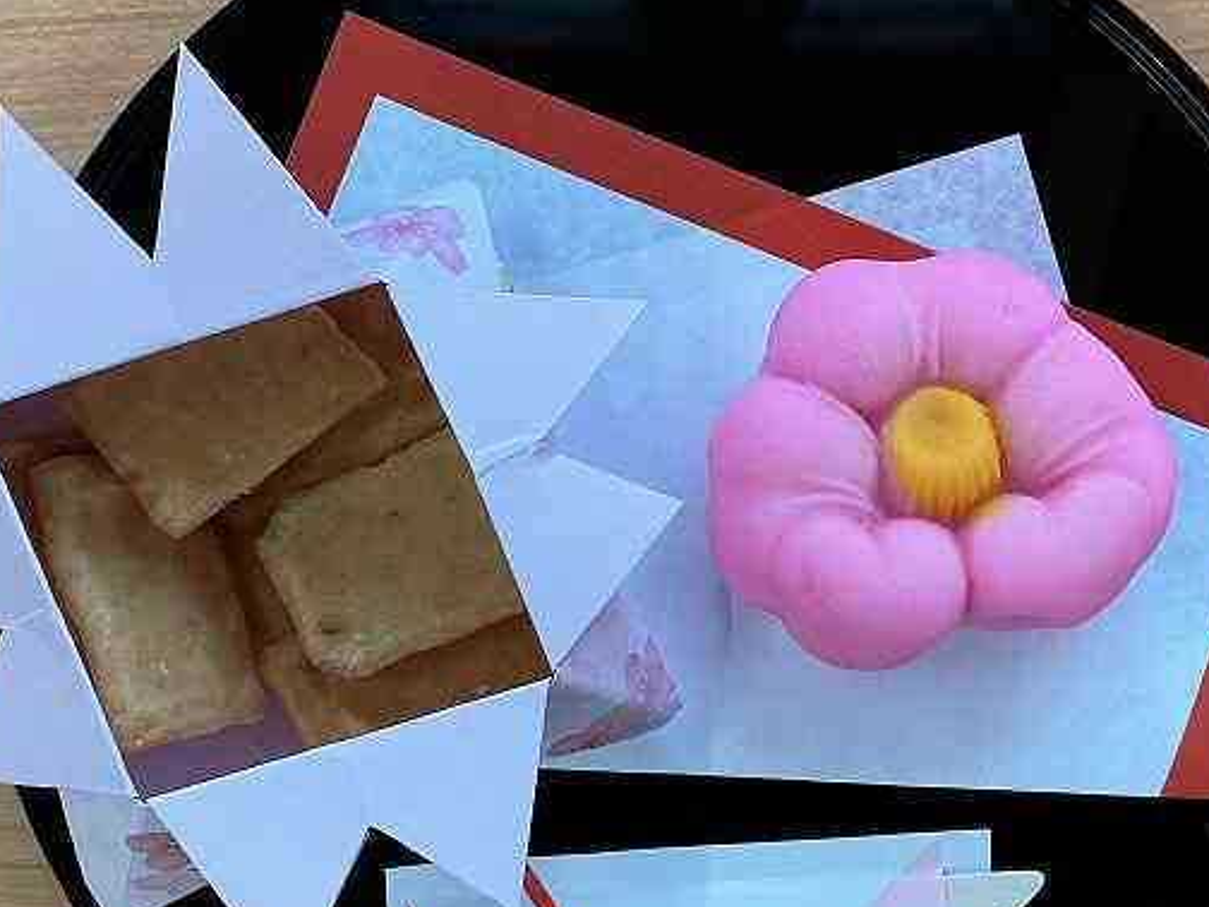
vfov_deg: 25.2
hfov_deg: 33.2
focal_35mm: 58
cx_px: 571
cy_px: 540
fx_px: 2026
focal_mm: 3
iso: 64
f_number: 1.8
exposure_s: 1/120
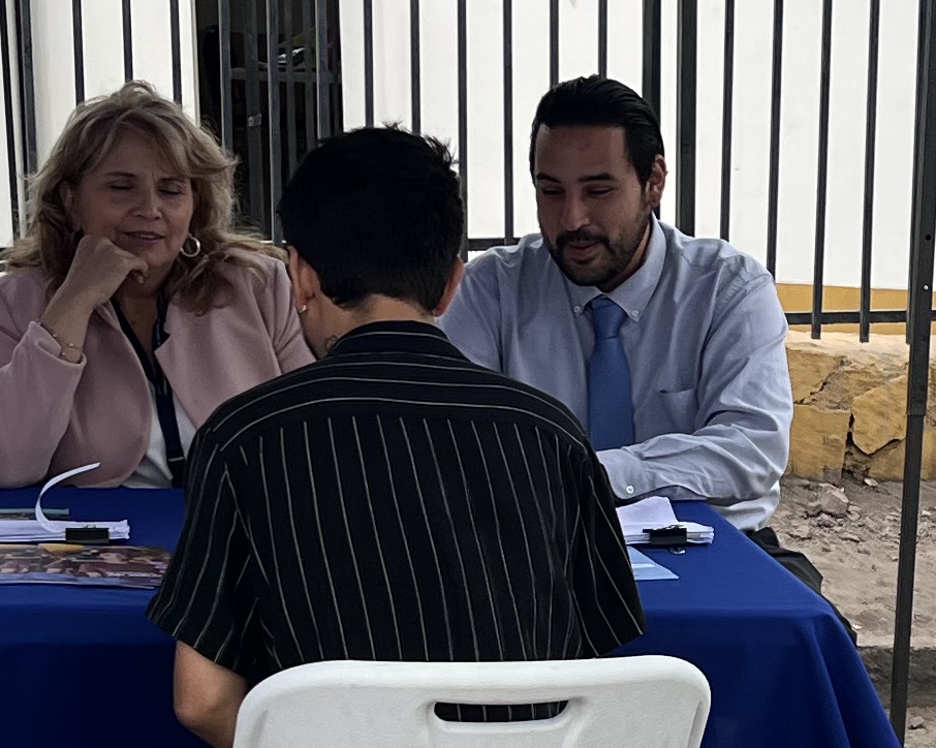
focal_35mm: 113
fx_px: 3129
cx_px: 657
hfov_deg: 17.0
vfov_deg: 13.6
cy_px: 539
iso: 50
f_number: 1.5
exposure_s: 1/1838
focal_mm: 5.7
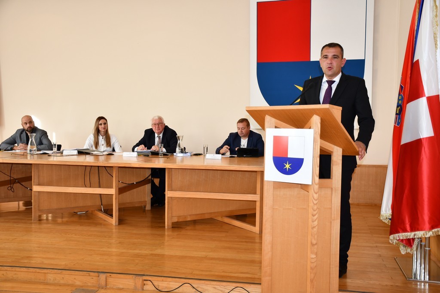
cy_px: 146
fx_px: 477
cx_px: 220
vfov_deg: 34.2
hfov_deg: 49.5
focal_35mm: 39
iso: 400
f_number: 3.8
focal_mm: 26
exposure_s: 1/125
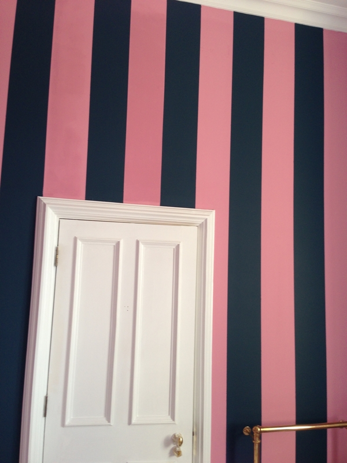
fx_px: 441
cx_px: 174
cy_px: 232
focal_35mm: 33
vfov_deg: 55.4
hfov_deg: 42.9
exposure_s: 1/30
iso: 50
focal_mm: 4.13
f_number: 2.4
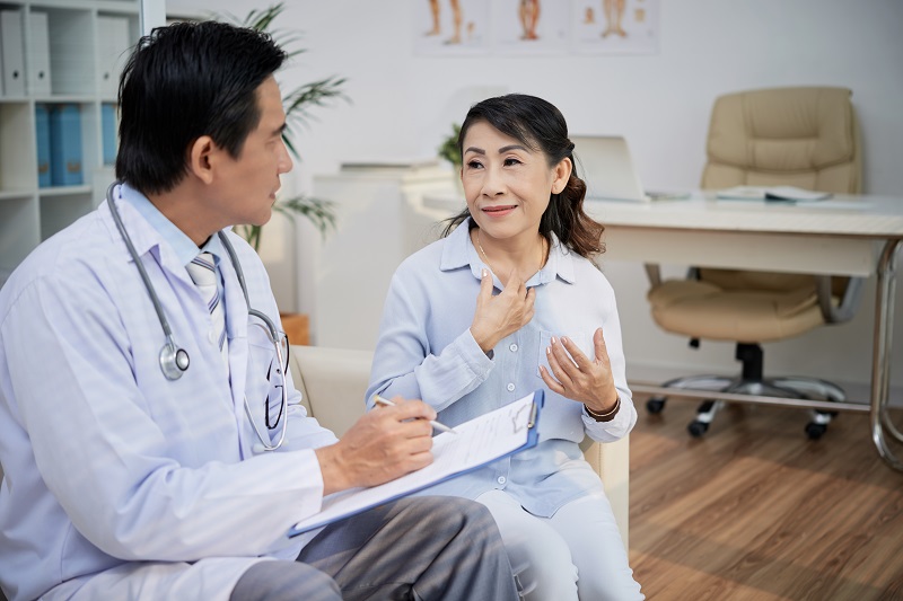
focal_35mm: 60
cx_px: 452
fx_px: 1505
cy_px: 300
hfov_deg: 33.4
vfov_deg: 22.6
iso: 71
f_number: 2.8
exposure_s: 1/250
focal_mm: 60
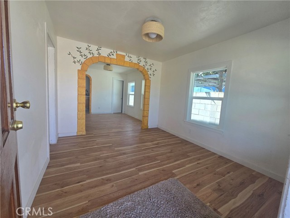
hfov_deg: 106.2
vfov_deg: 89.9
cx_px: 145
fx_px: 109
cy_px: 109
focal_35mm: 13
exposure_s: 1/120
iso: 80
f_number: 2.2
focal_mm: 2.2
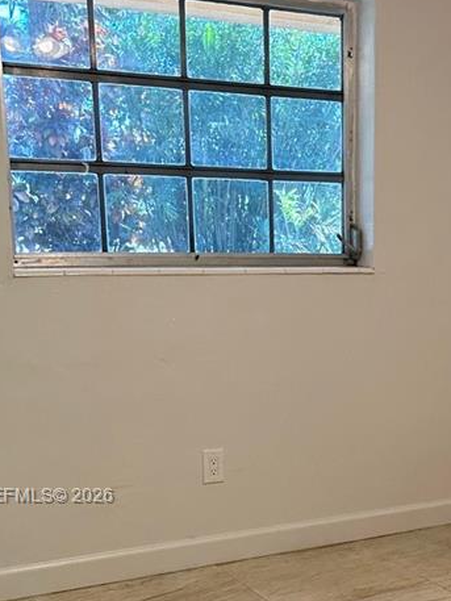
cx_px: 462
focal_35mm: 63
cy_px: 497
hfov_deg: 22.3
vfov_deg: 29.9
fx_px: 1094
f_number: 1.78
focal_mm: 6.86
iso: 125
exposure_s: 1/120
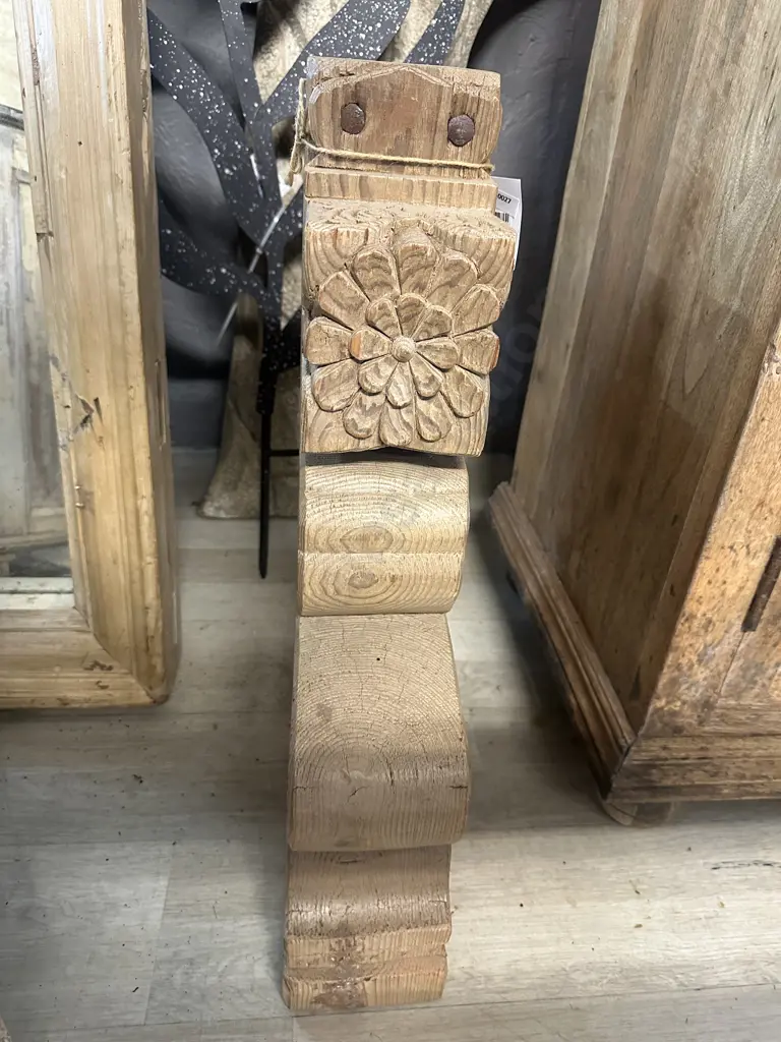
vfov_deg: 71.6
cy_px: 521
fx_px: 722
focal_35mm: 24
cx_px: 390
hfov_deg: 56.8
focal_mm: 6.86
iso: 500
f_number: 1.78
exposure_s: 1/50
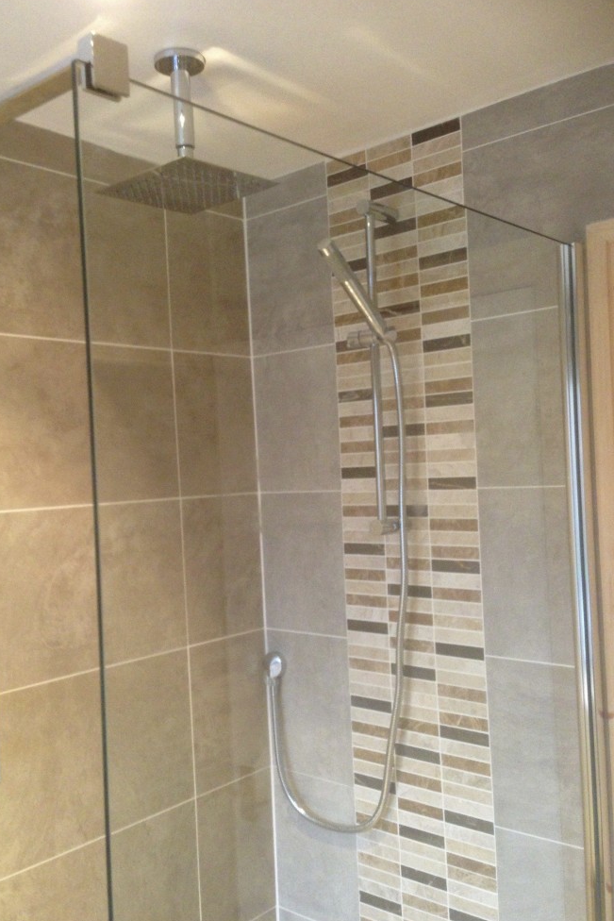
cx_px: 267
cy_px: 475
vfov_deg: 53.1
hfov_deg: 36.8
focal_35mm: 36
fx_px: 921
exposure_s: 1/20
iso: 250
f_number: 2.4
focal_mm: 4.13
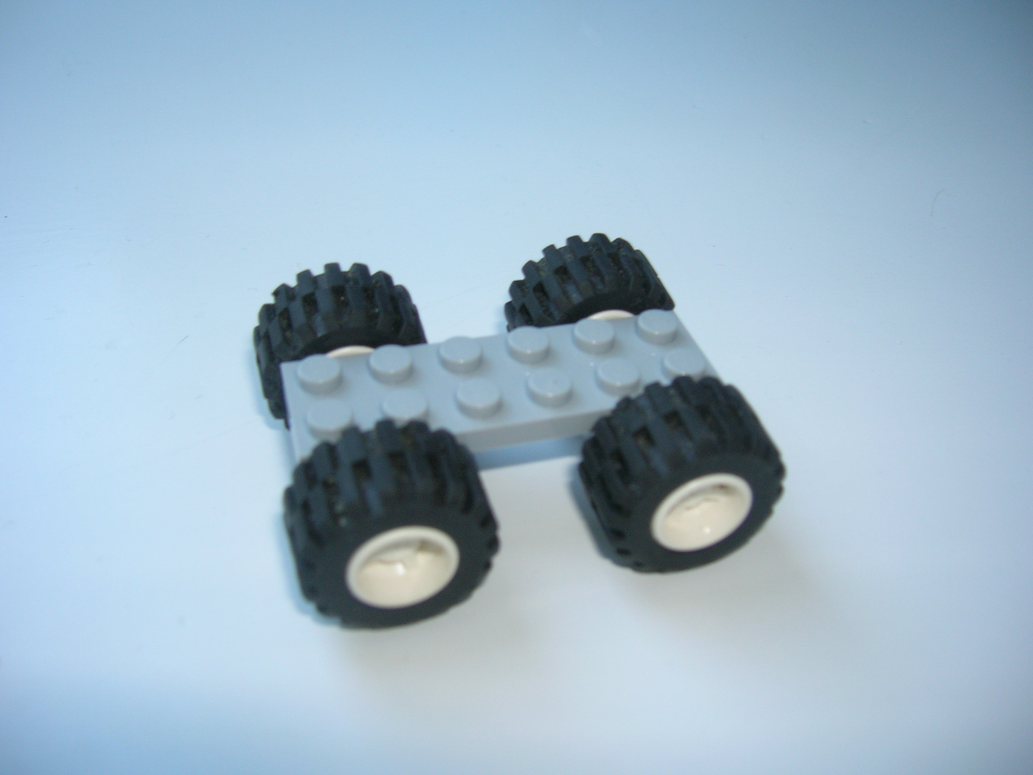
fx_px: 1015
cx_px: 516
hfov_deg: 54.0
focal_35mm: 34
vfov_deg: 41.8
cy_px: 388
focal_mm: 5.7
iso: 50
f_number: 2.9
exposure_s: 1/30
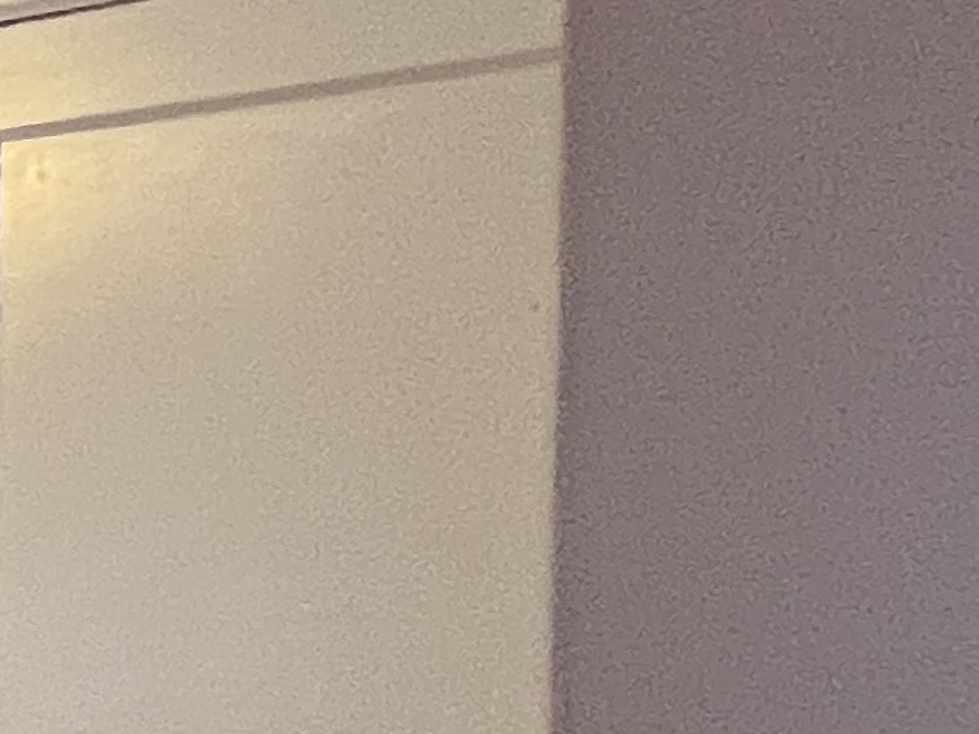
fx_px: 2347
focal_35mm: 83
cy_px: 513
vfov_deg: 17.7
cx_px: -1975
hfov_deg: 11.5
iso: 400
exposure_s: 1/60
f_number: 1.8
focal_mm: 1.57
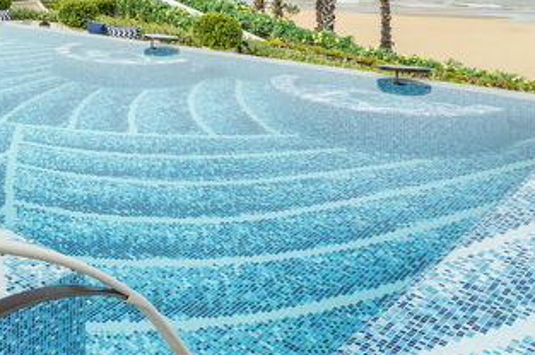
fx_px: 638
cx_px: -44
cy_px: -59
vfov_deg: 27.7
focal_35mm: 43
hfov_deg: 38.2
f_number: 16
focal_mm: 17
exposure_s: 1/13
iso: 100
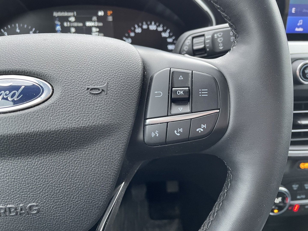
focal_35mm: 26
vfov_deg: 53.1
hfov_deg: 67.3
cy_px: 116
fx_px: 231
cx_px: 154
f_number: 1.6
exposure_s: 1/60
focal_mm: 4.2
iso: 125
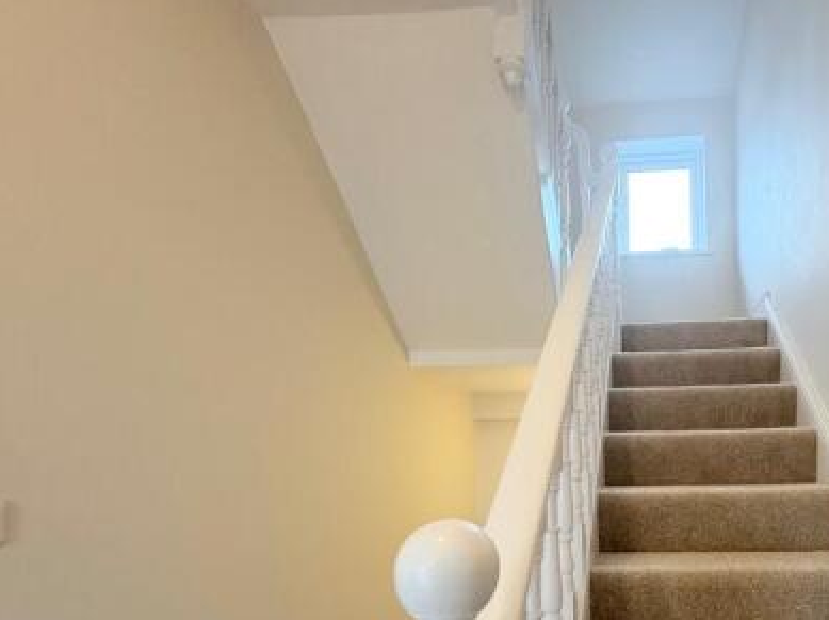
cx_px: 617
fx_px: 502
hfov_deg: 73.7
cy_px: 444
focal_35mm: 21
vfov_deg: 60.8
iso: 250
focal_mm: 2.22
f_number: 2.2
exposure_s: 1/90
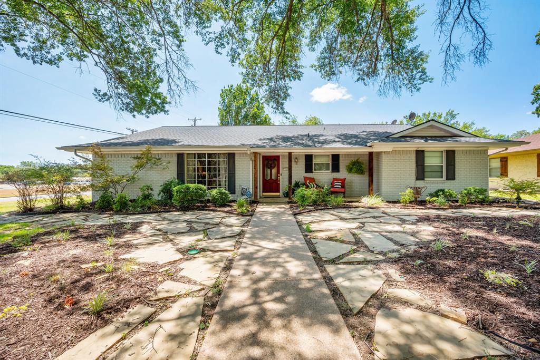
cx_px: 270
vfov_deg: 79.2
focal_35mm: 14
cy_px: 180
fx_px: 218
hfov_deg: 102.3
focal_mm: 14.5
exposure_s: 1/500
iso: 400
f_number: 9
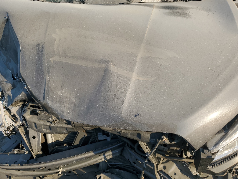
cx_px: 119
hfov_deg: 67.3
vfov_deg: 53.1
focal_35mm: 26
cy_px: 90
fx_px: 179
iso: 50
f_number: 1.5
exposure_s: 1/1429
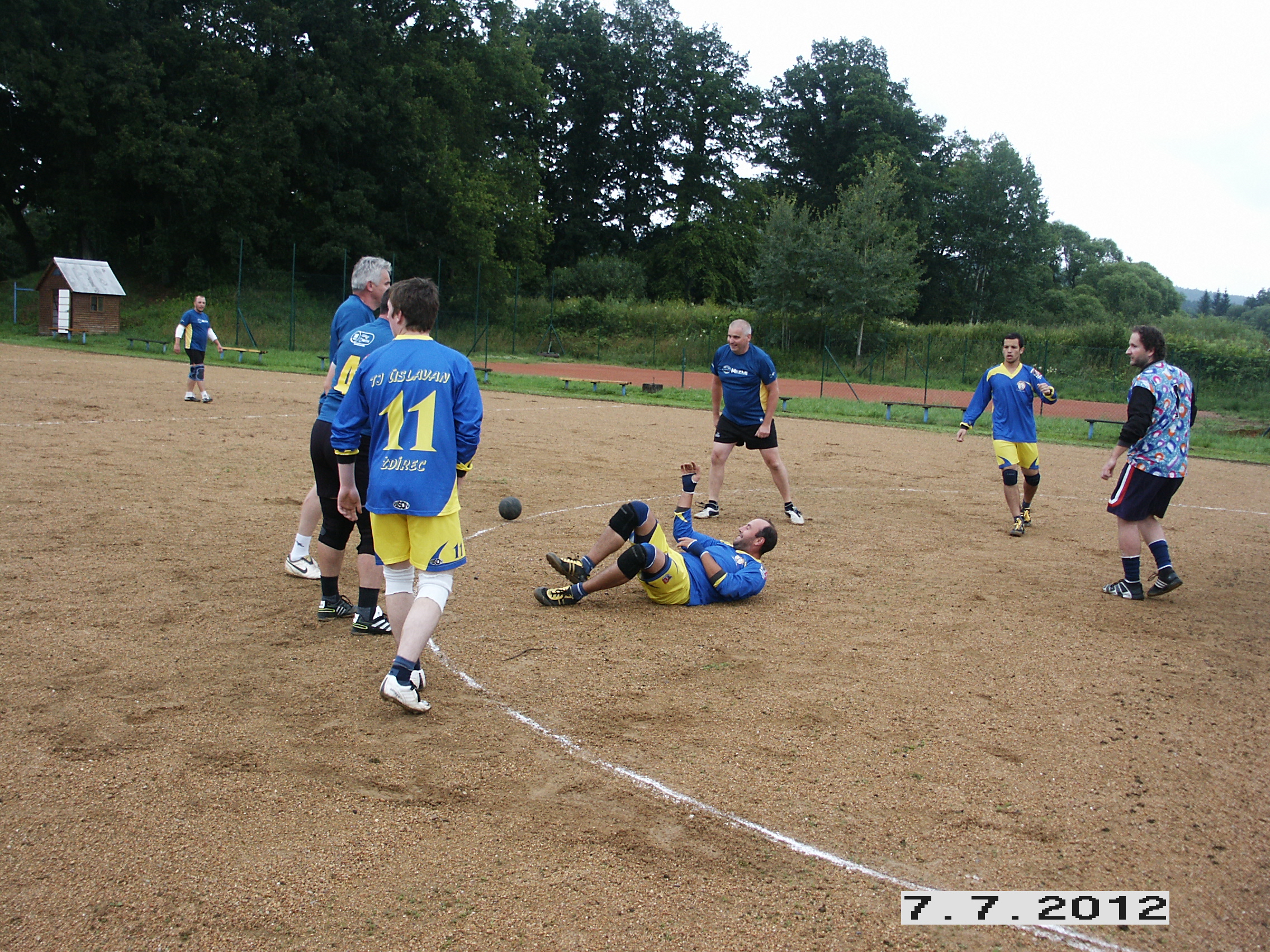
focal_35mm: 35
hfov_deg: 52.6
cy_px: 476
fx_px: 1284
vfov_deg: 40.7
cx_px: 635
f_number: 3
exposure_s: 1/125
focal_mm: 7.18
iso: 64
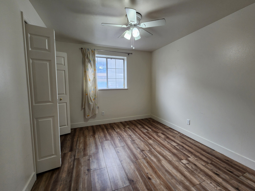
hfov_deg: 102.0
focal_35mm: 14
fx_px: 103
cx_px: 132
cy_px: 94
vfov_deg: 85.7
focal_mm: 2.2
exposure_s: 1/60
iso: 100
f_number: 2.2
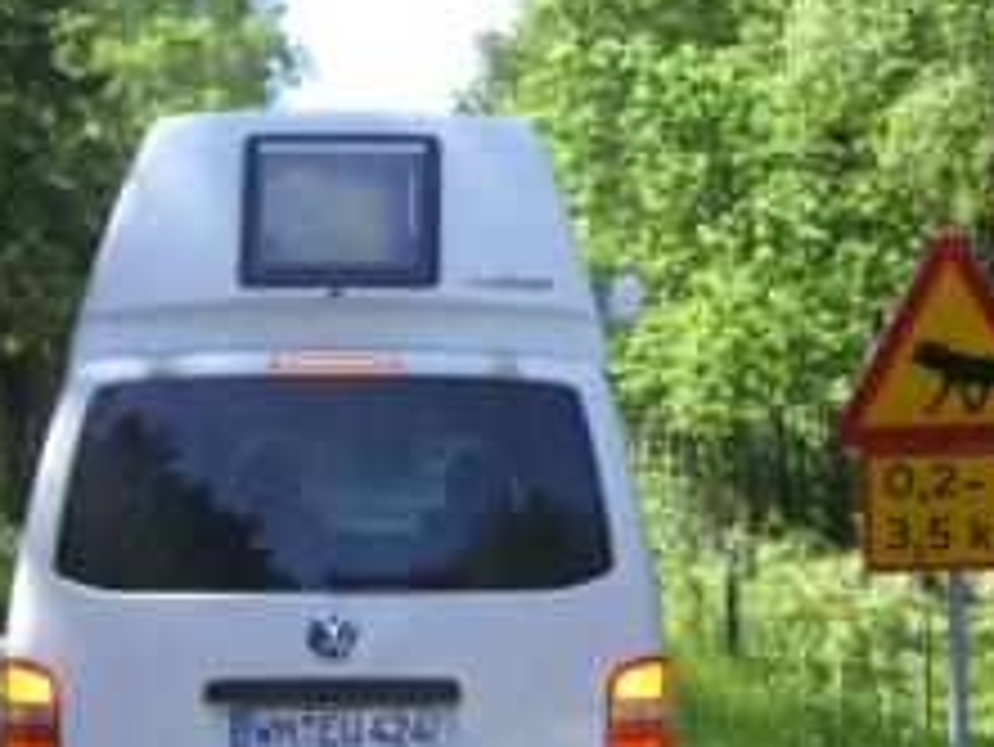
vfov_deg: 17.3
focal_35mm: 85
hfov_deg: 22.9
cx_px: 661
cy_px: 504
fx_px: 2442
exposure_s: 1/250
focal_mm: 7.6
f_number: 3
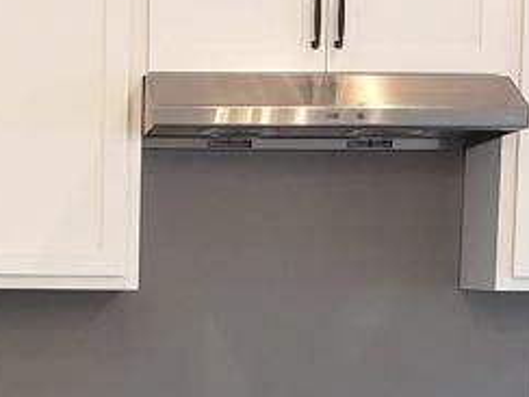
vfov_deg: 13.4
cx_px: 54
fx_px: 1666
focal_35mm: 109
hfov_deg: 17.8
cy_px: 417
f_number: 2.4
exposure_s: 1/60
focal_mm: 4.3
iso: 125
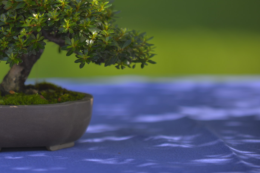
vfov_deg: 3.9
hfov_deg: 5.9
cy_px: 28
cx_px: 36
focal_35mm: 349
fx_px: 2521
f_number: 3.2
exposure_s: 1/250
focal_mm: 200
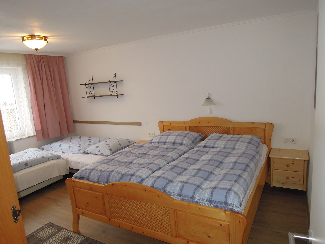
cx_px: 162
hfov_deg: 71.6
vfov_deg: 56.8
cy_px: 122
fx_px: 225
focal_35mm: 24
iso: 160
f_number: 2.8
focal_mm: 4.3
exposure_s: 1/60
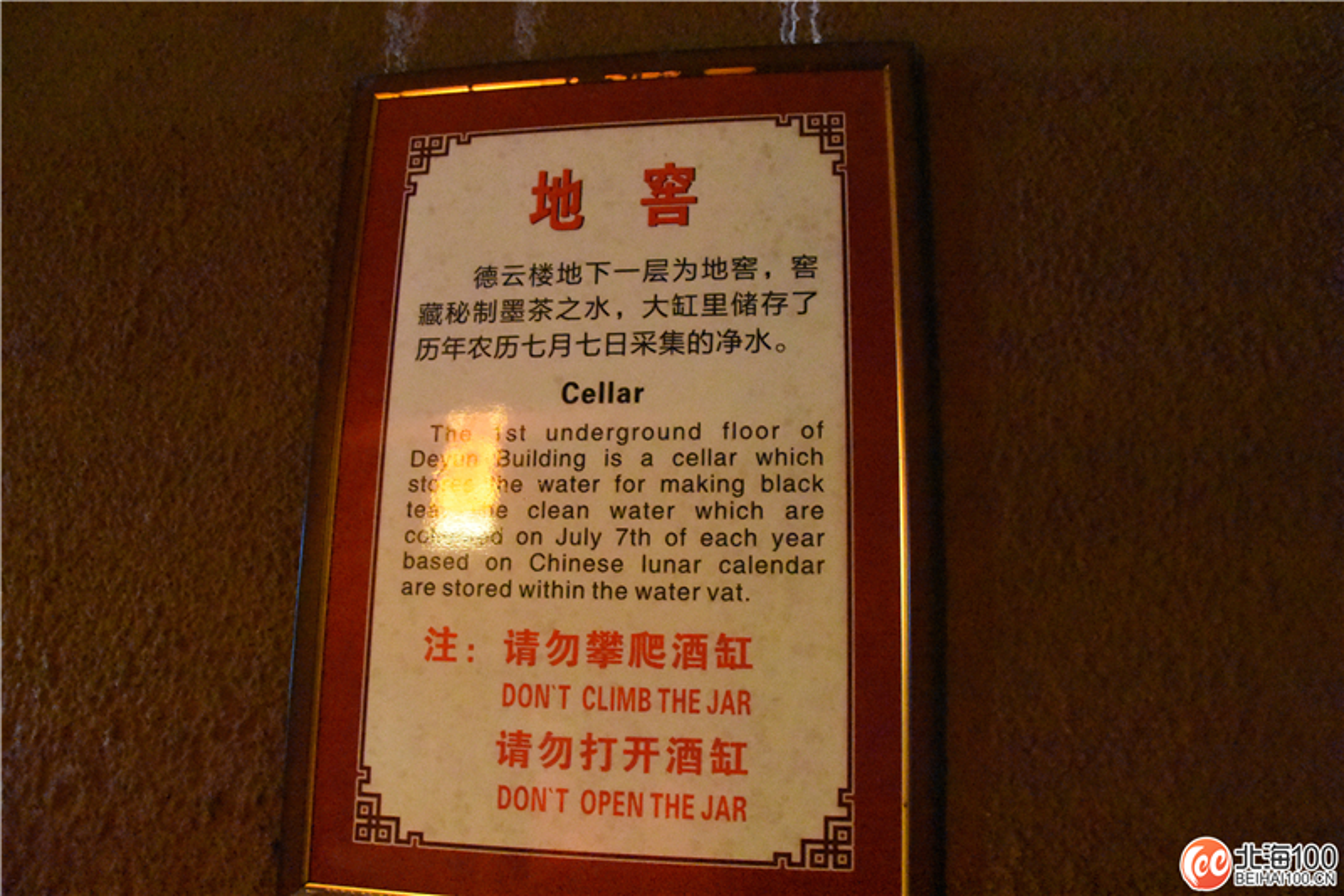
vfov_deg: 47.9
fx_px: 1008
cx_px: 672
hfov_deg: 67.4
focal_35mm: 27
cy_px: 448
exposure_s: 1/20
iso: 25600
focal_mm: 18
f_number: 5.6
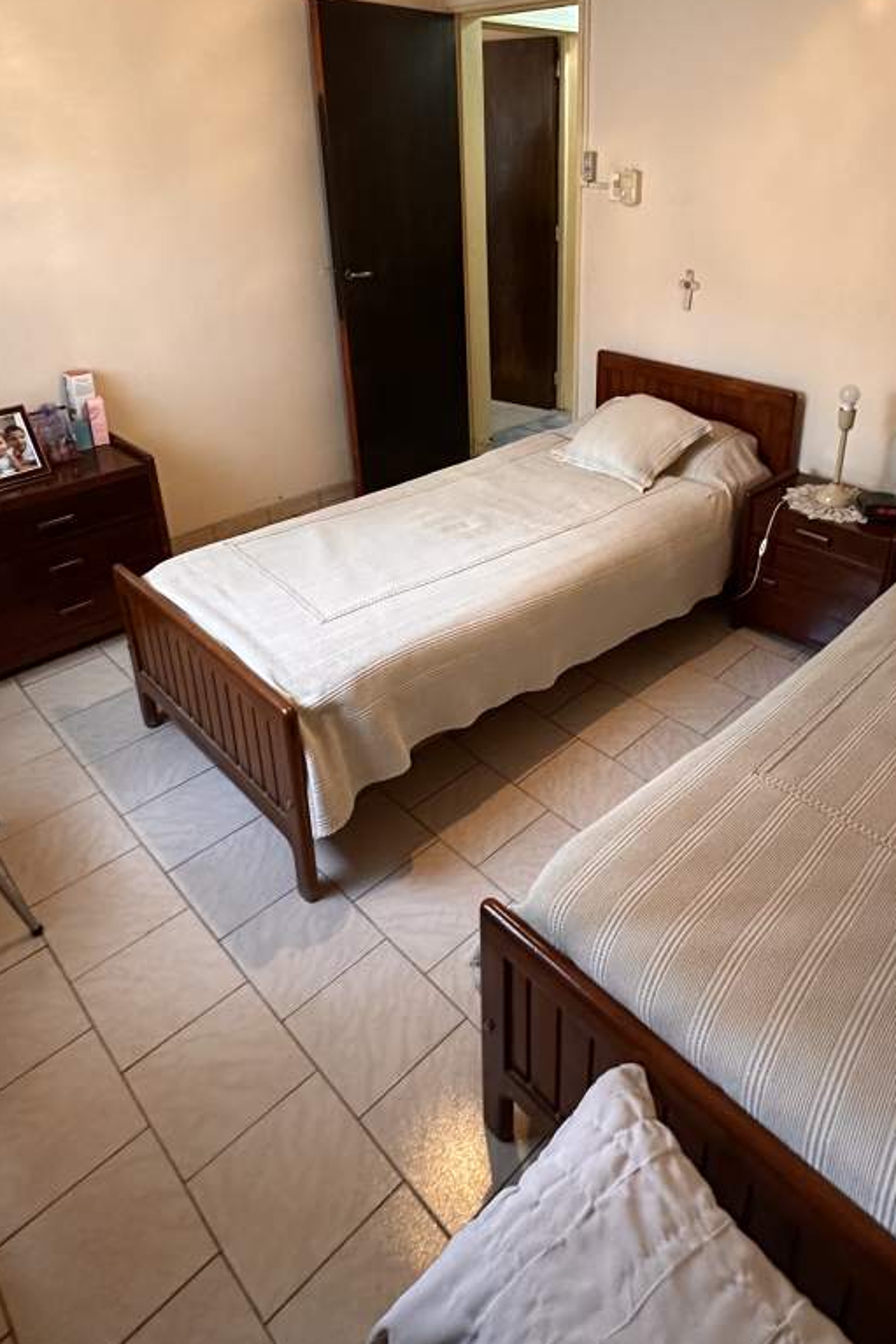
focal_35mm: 23
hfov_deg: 54.7
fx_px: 858
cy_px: 477
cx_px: 536
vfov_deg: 74.3
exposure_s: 1/50
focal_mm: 2.22
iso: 800
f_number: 2.2
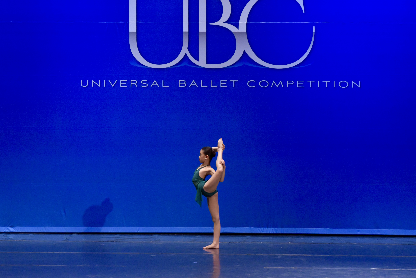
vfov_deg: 6.8
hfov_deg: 10.2
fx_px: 2334
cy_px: 139
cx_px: 208
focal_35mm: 202
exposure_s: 1/800
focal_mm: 135
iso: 1000
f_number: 4
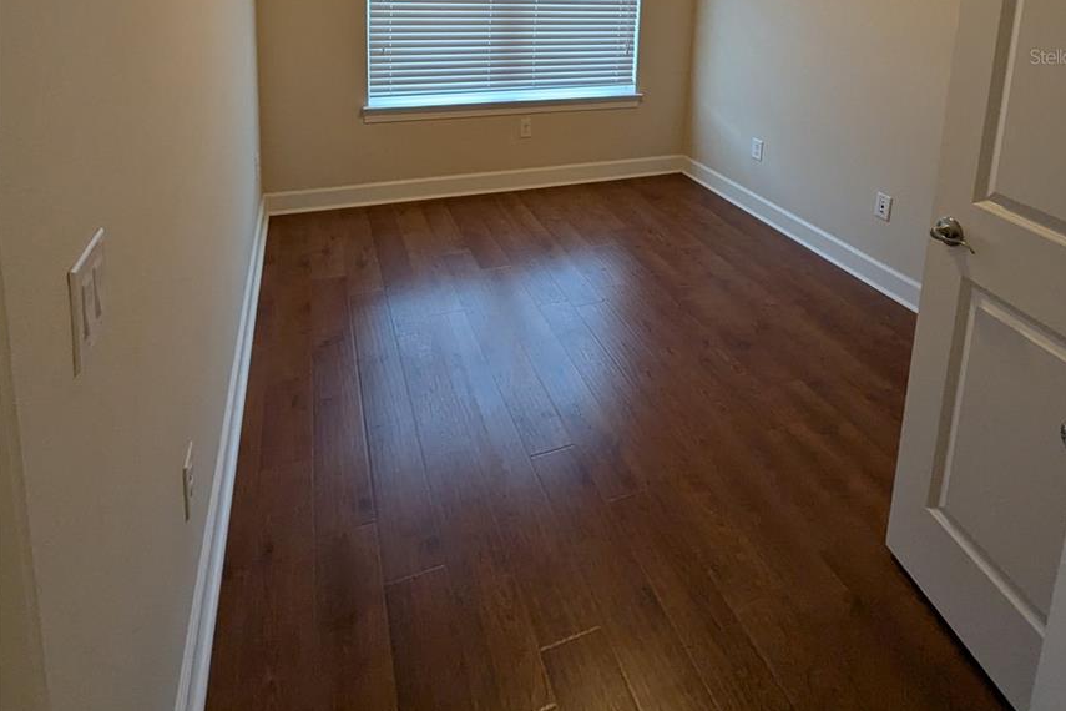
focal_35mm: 19
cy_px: 56
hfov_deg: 86.9
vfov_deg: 55.0
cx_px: 555
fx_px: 563
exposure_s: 1/60
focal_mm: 1.95
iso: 267
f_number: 2.2
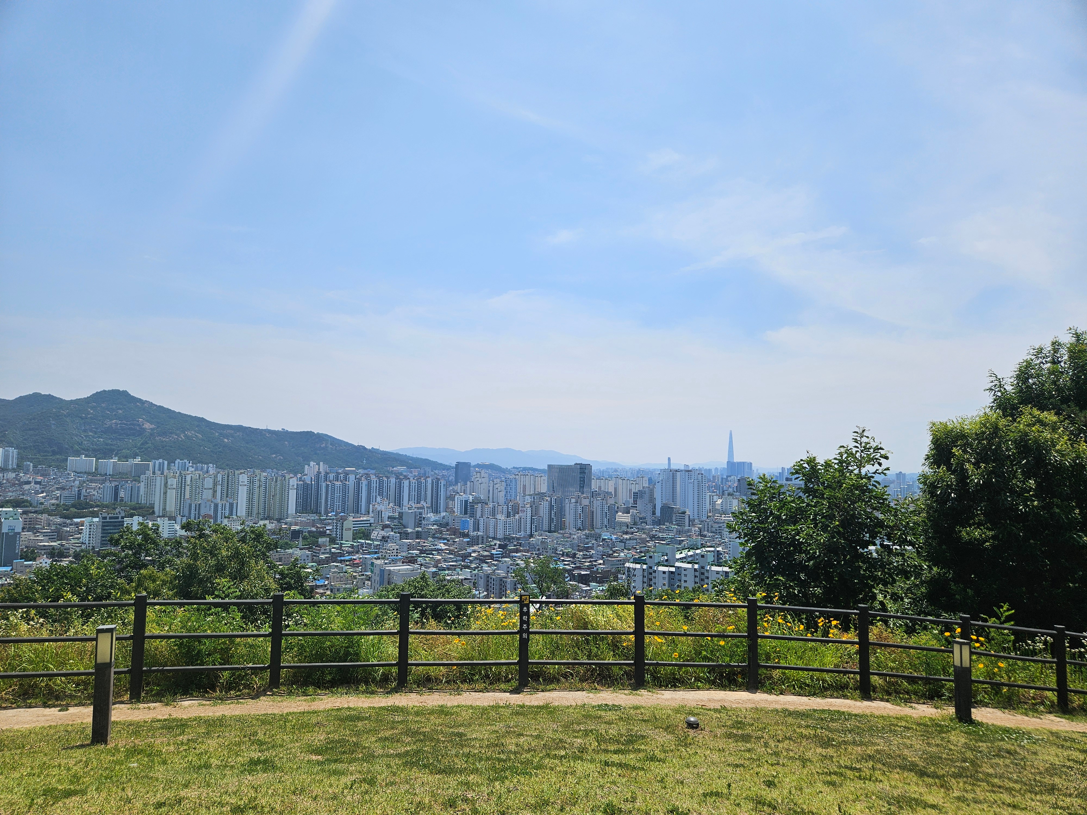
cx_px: 544
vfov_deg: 58.9
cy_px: 408
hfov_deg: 73.9
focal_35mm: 23
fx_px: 722
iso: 25
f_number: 1.8
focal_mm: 5.4
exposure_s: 1/4291
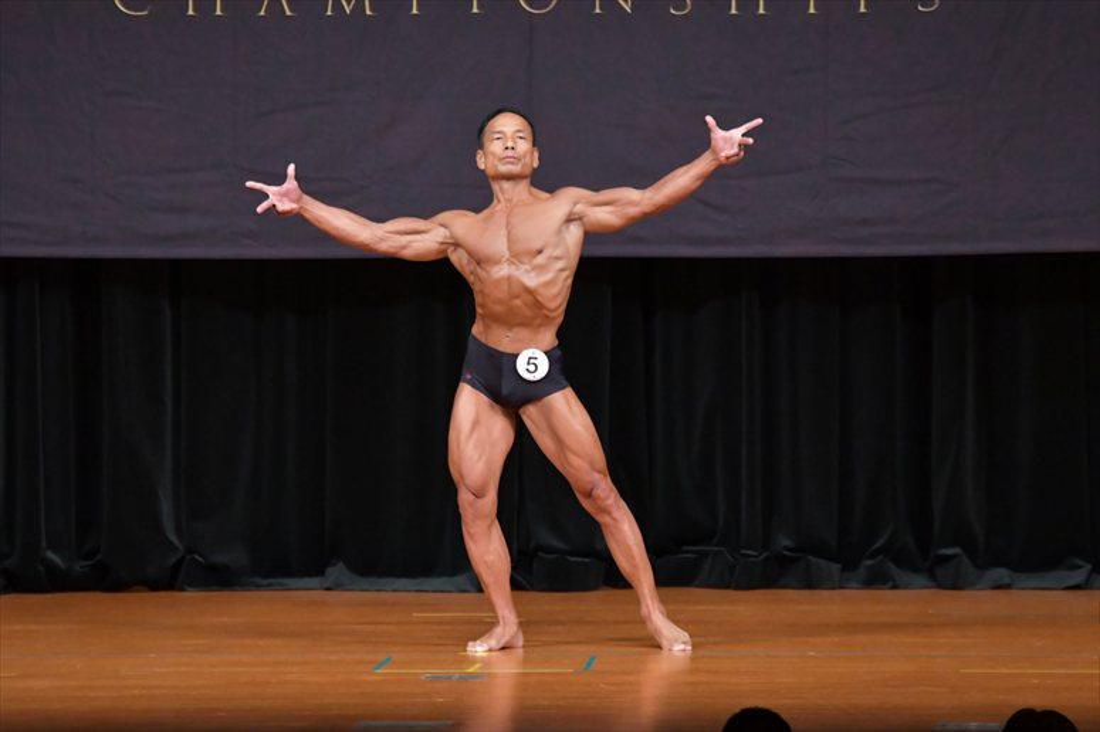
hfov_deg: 7.6
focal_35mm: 270
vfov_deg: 5.1
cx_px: 550
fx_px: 8246
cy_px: 366
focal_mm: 180
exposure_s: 1/400
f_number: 5.6
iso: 5000
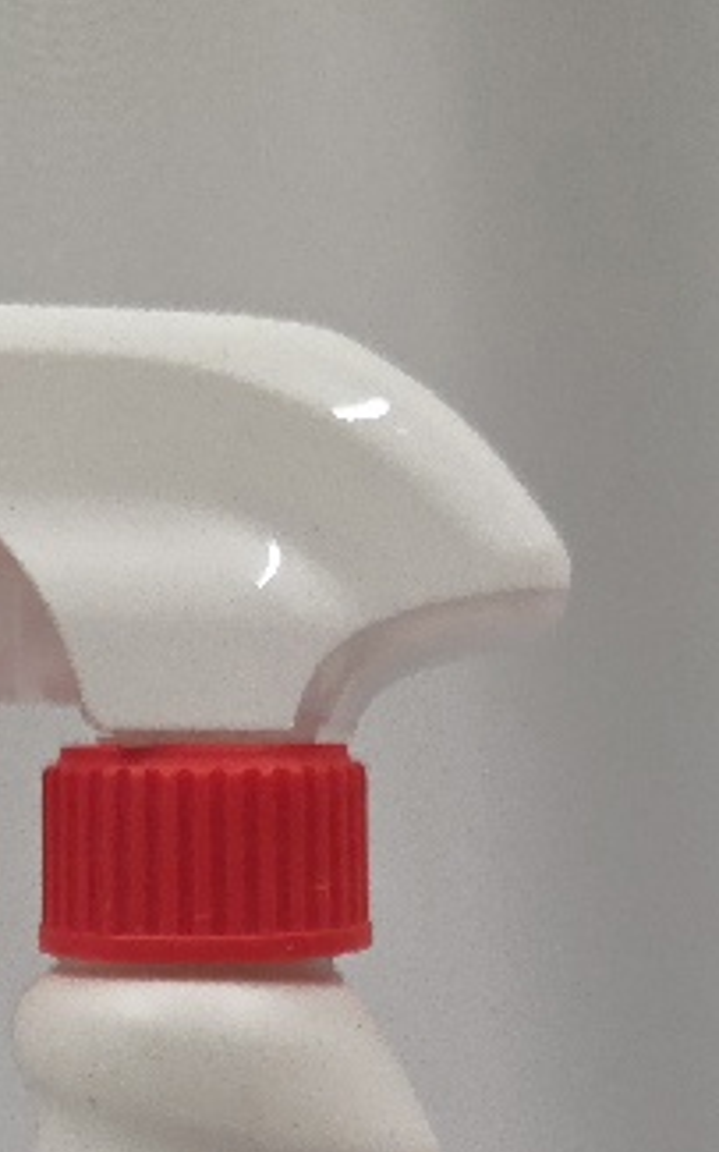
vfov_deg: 29.4
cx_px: 152
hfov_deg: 21.4
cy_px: 1375
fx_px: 1882
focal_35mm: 60
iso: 320
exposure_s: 1/101
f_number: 1.7
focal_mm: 6.3
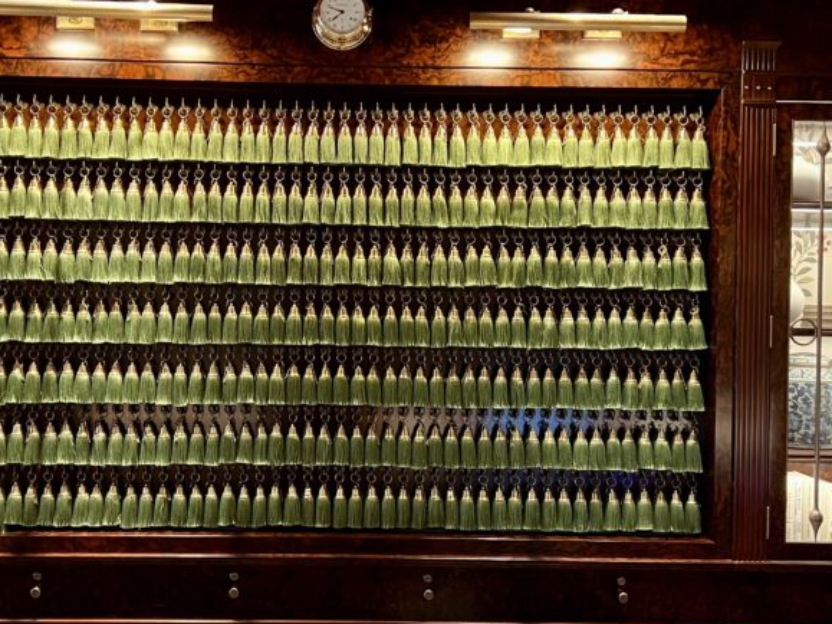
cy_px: 309
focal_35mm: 46
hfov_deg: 41.1
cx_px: 341
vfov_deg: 31.5
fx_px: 1105
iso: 400
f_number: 1.5
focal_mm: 5.7
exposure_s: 1/40
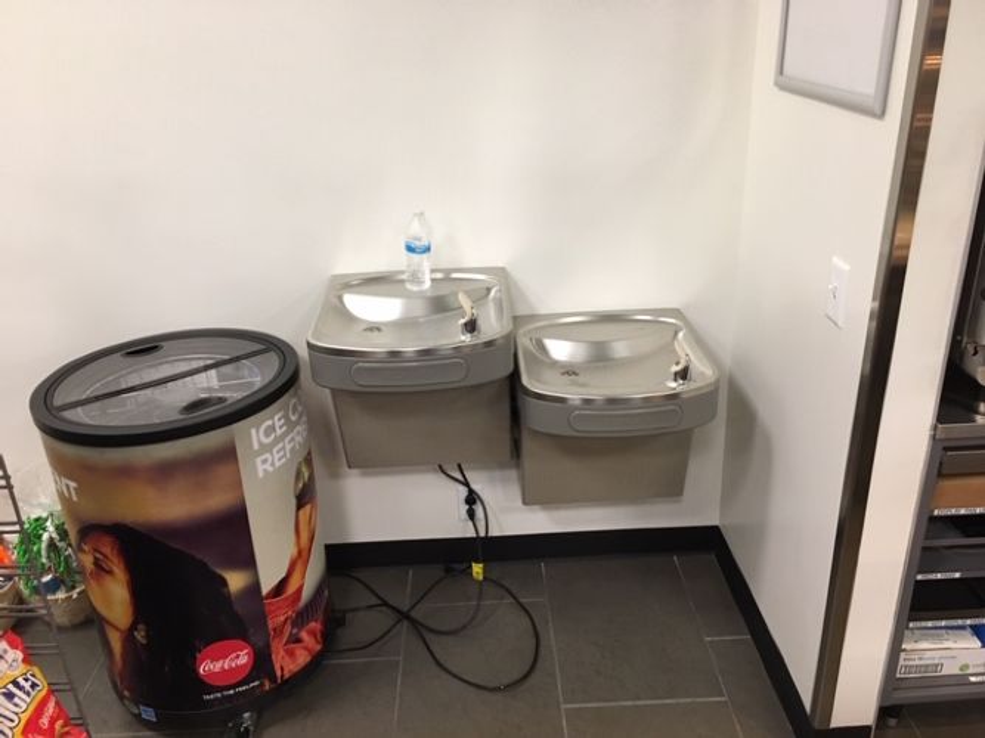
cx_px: 492
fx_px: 825
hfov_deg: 61.7
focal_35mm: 29
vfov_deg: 48.2
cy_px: 369
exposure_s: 1/30
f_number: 2.2
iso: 125
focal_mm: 4.15
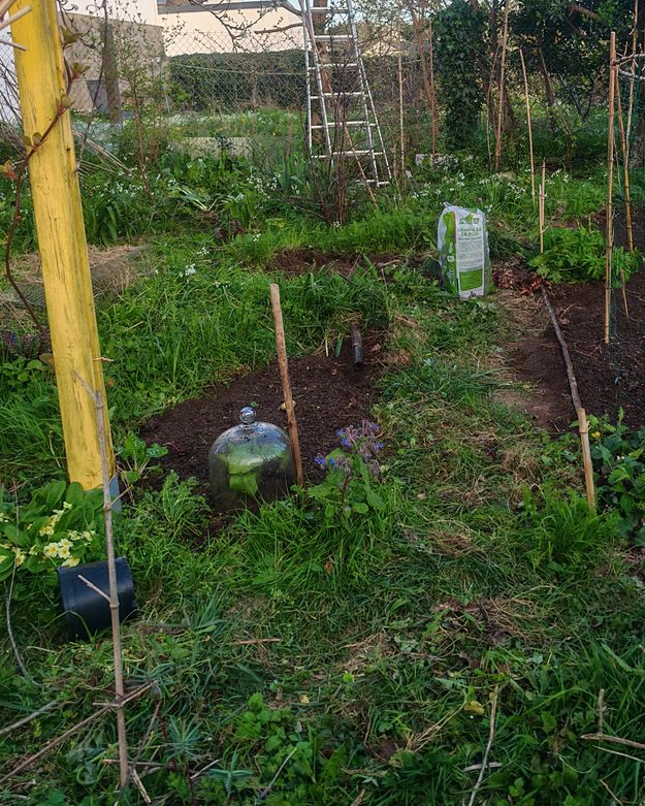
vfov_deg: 48.6
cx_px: 441
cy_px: 214
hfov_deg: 40.5
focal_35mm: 36
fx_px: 859
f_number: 2
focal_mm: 6.83
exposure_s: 1/2300
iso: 100
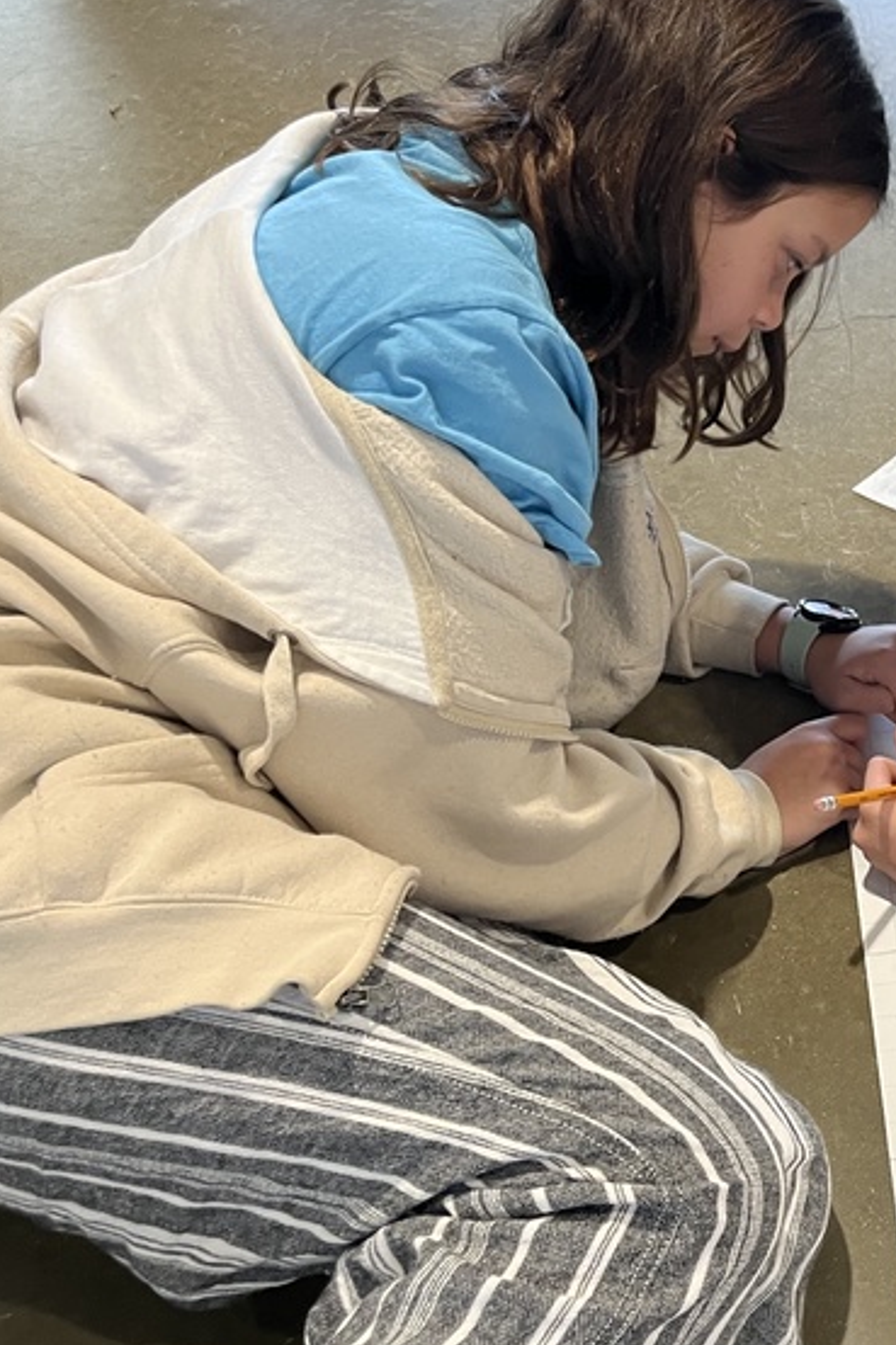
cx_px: 1034
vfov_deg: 39.6
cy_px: 677
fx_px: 1868
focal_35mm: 50
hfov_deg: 24.7
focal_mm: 5.1
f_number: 1.6
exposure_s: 1/60
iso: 125
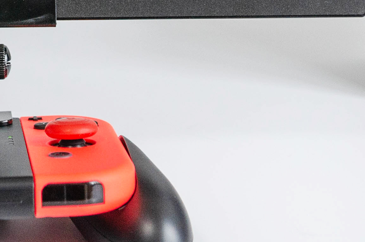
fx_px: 1669
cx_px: -17
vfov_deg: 8.1
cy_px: -141
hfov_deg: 12.3
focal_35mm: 165
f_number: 3.5
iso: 200
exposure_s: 1/60
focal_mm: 26
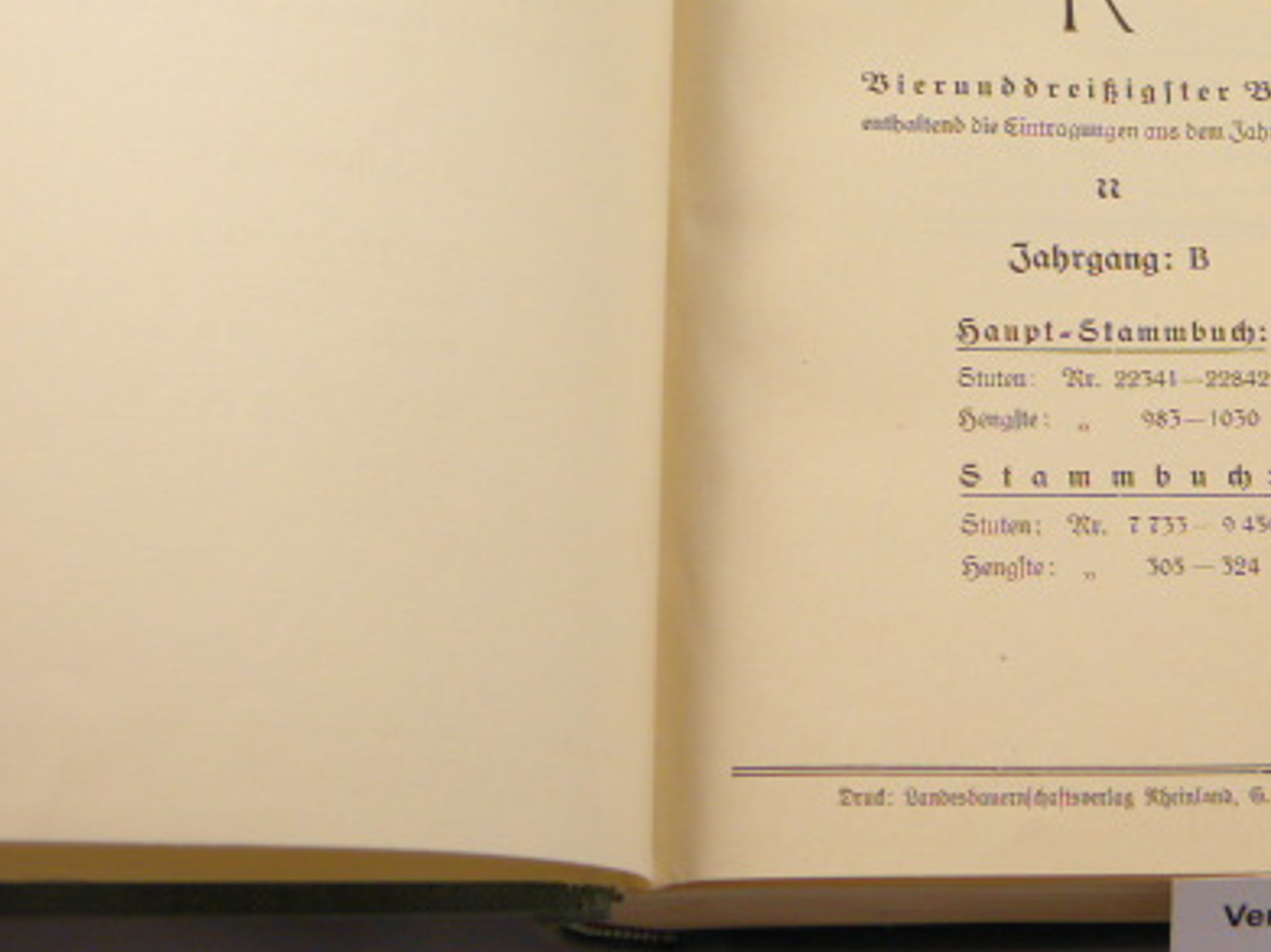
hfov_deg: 26.6
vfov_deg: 20.3
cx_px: 1001
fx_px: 2643
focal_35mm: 72
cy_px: 260
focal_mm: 7.9
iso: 100
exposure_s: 1/50
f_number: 3.9
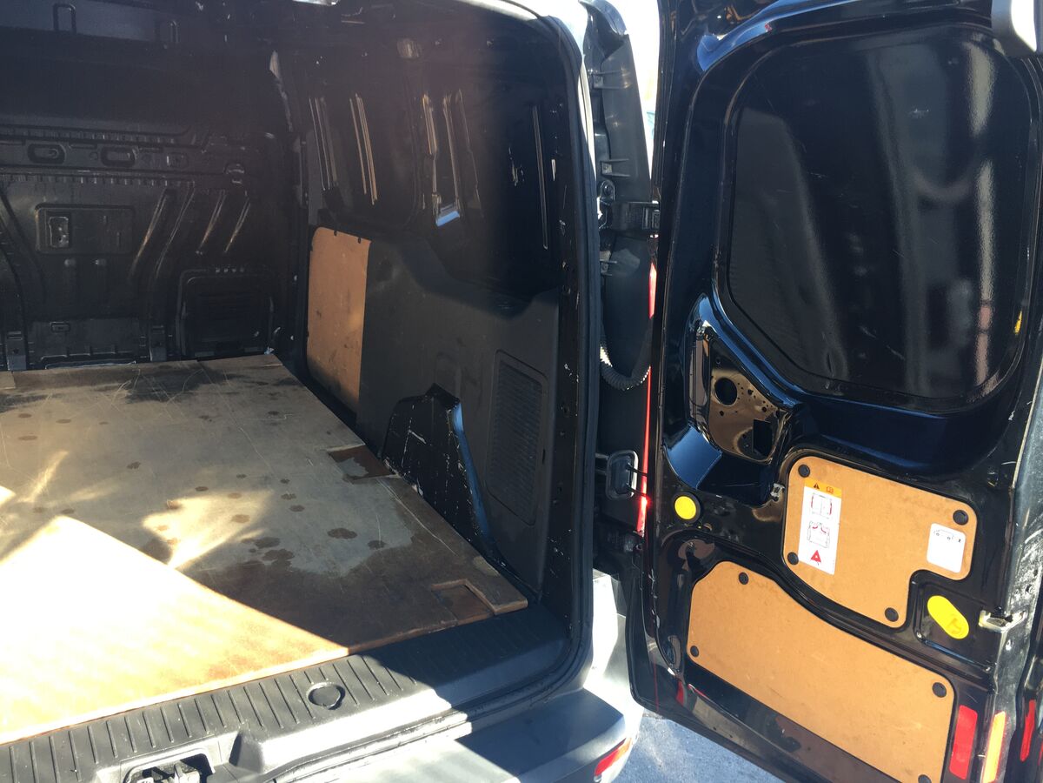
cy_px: 392
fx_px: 874
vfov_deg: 48.2
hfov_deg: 61.7
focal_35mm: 29
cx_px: 522
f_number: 2.2
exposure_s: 1/100
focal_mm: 4.15
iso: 40
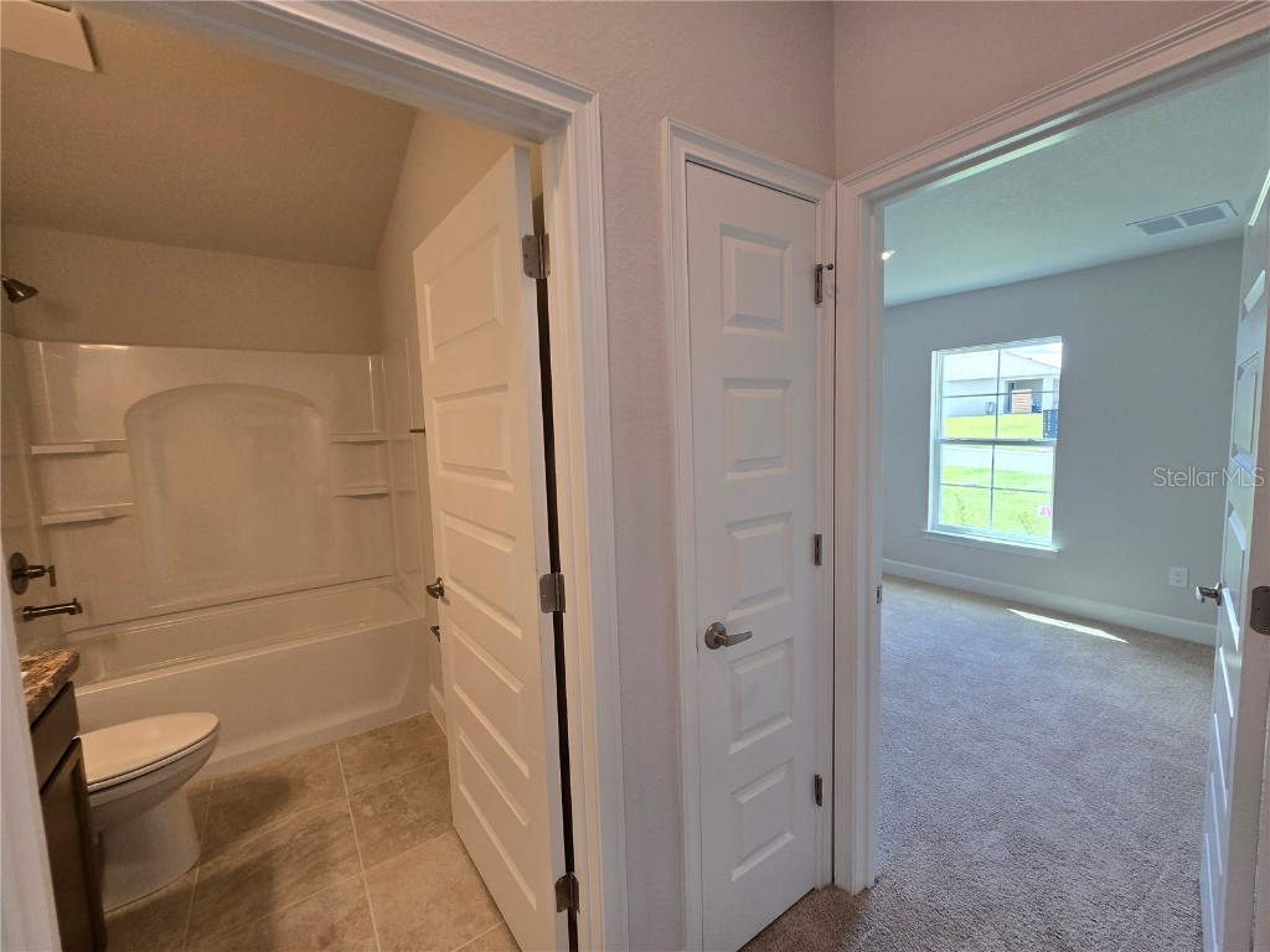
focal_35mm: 13
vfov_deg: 89.9
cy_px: 476
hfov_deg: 106.2
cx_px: 635
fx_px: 477
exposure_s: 1/100
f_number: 2.2
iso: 100
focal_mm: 2.2
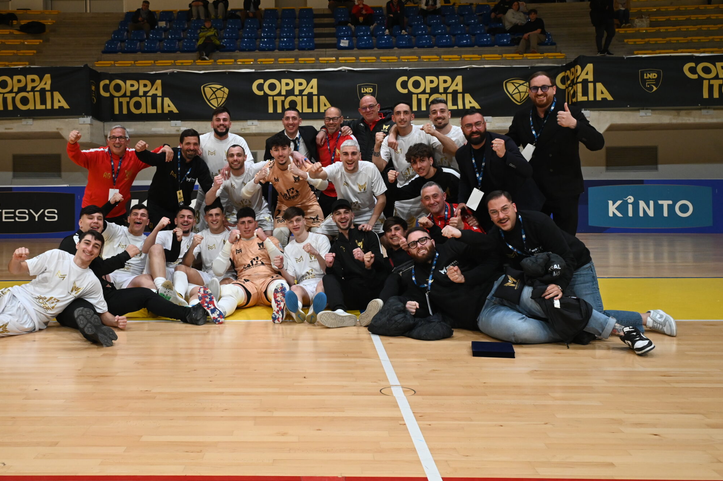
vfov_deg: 36.1
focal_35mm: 37
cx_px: 284
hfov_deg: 51.9
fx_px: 735
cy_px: 187
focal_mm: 28.5
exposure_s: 1/160
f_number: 8
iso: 3200
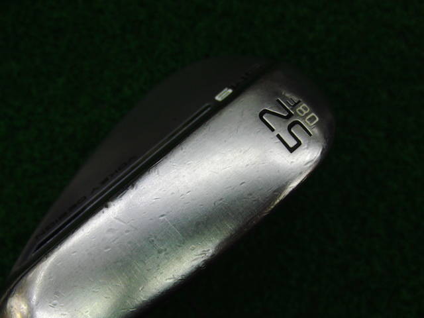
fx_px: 453
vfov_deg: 38.7
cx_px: 212
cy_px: 159
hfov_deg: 50.1
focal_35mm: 37
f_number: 3.6
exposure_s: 1/80
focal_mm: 6.42
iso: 160
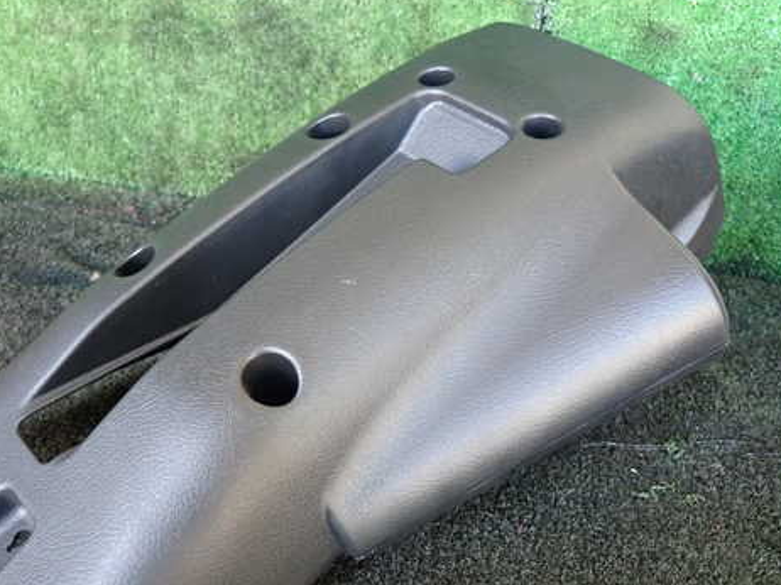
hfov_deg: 47.6
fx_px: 879
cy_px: 331
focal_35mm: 39
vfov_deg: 36.7
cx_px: 311
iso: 320
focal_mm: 5.4
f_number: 2.3
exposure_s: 1/30
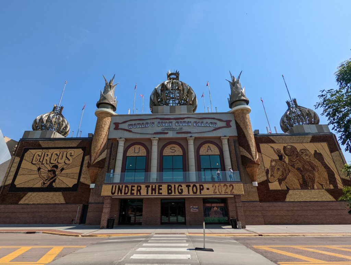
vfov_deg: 78.2
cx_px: 176
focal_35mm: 16
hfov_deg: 94.4
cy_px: 132
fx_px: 162
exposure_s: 1/2114
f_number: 2.2
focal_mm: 2.35
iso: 51
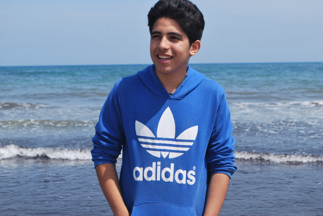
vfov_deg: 19.0
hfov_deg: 28.0
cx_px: 162
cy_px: 108
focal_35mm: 72
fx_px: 647
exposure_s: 1/250
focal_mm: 48
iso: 100
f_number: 8
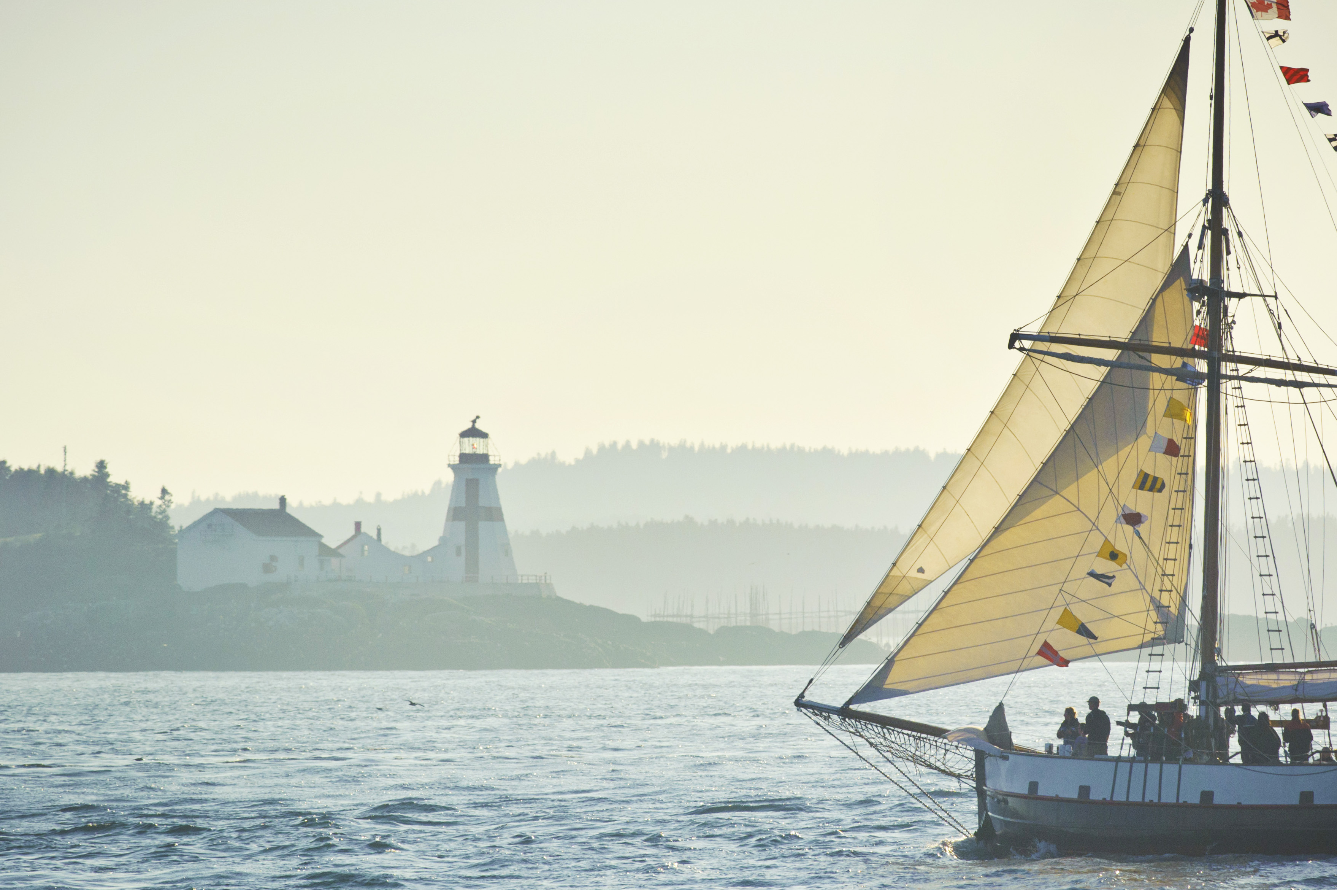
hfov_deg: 5.7
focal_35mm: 363
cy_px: 447
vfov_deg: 3.8
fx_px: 13472
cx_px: 733
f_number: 8
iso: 1250
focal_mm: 300
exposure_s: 1/8000
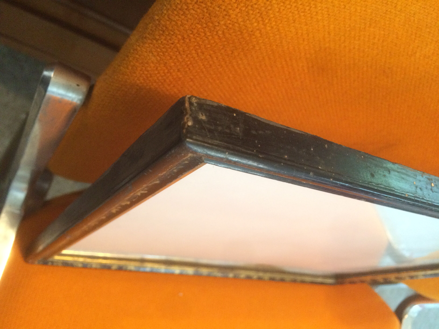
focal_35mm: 29
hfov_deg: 61.7
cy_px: 164
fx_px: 368
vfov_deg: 48.2
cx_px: 220
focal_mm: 4.15
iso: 320
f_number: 2.2
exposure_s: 1/33
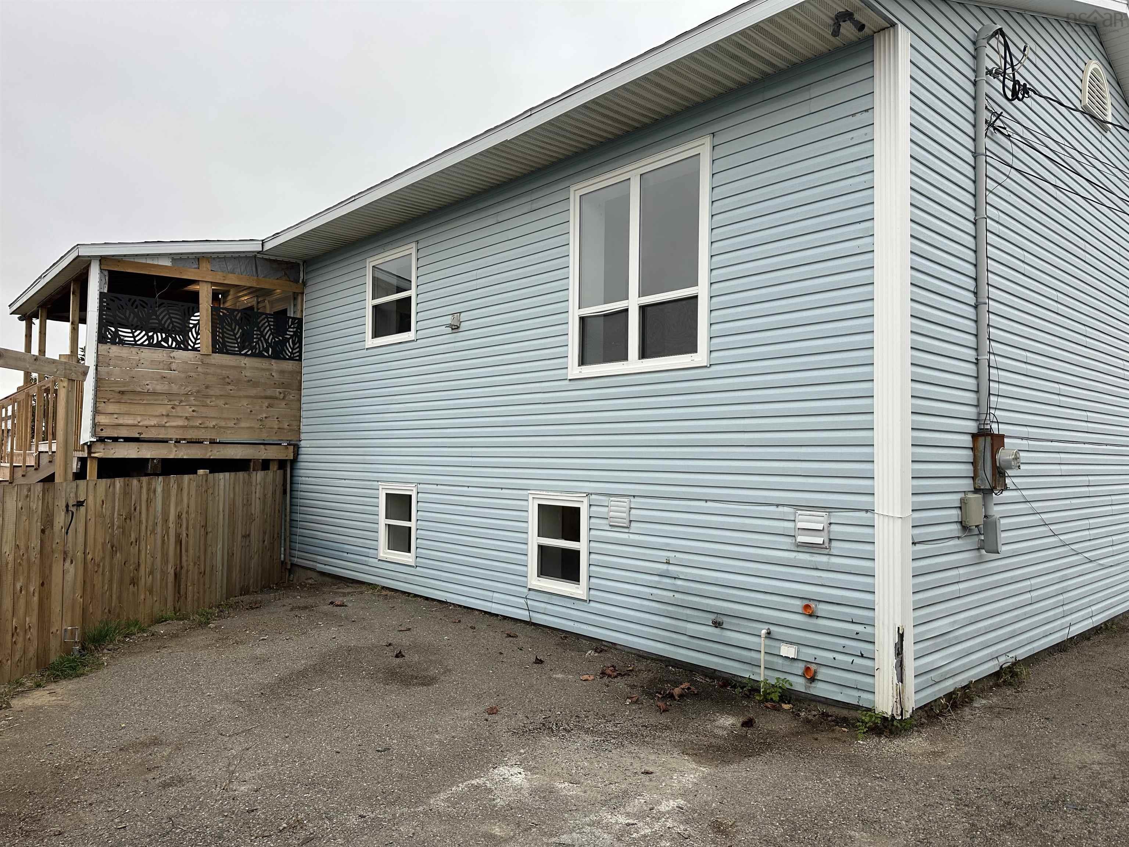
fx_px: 783
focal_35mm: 24
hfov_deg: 71.6
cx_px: 564
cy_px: 424
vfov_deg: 56.8
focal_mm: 6.86
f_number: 1.78
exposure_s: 1/516
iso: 80
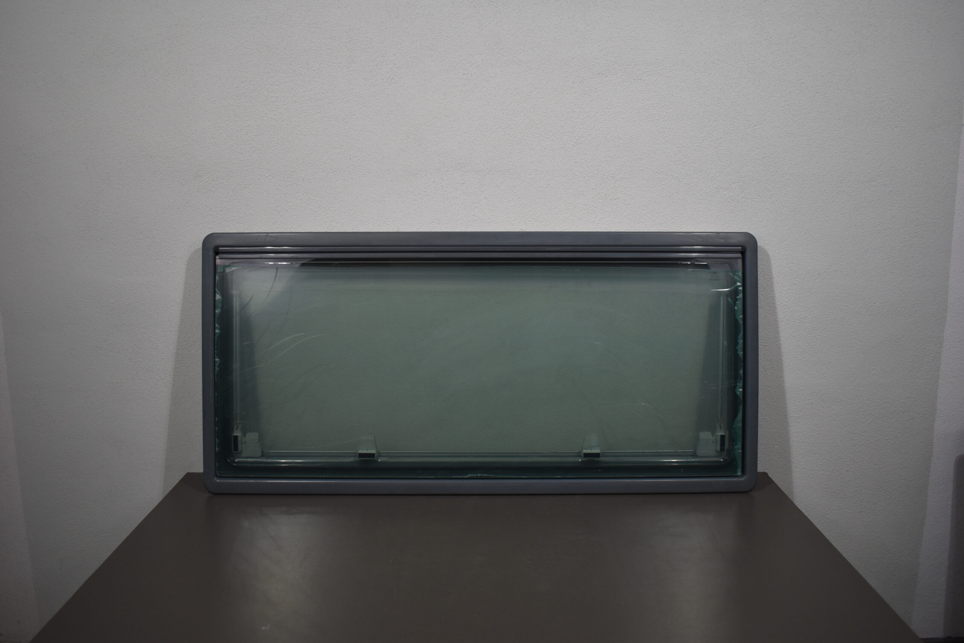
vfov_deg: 43.6
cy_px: 322
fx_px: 803
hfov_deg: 61.9
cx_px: 482
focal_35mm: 30
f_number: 4
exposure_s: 1/250
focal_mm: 20
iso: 400
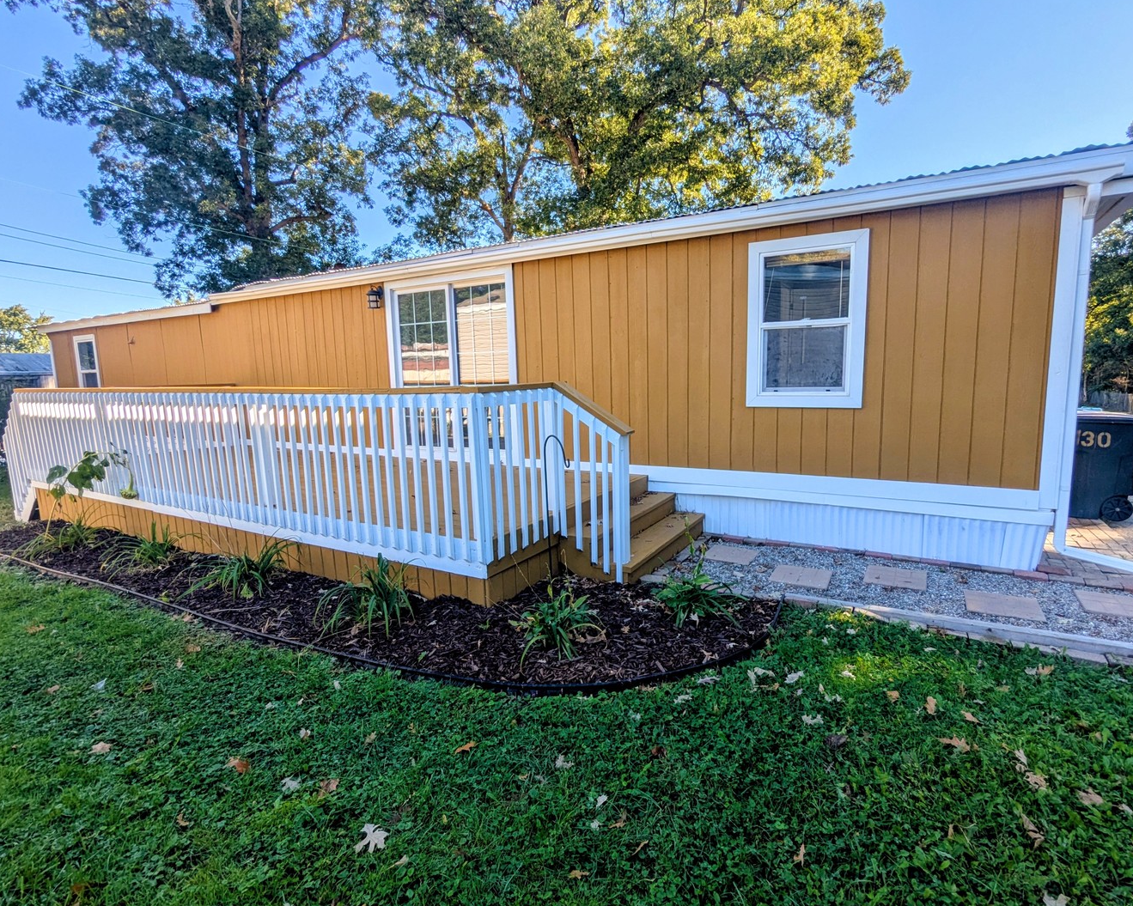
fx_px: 570
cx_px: 594
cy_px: 453
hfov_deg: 89.6
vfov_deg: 77.0
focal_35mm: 17
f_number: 2.2
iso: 48
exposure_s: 1/861
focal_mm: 2.35
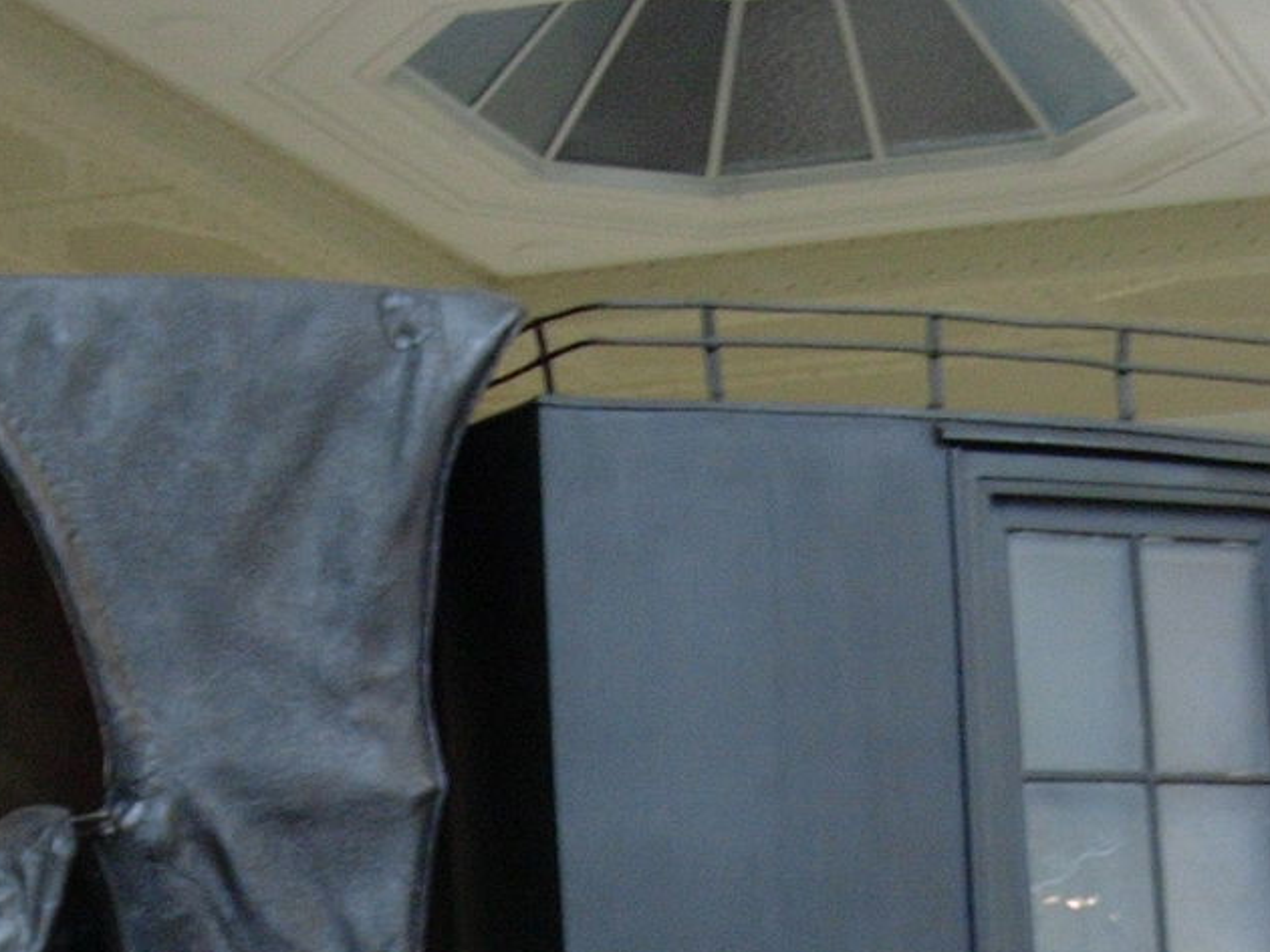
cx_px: 861
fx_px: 3447
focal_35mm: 94
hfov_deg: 20.8
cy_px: 1160
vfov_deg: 15.1
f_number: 2.7
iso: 70
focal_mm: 5.6
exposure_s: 1/4.7
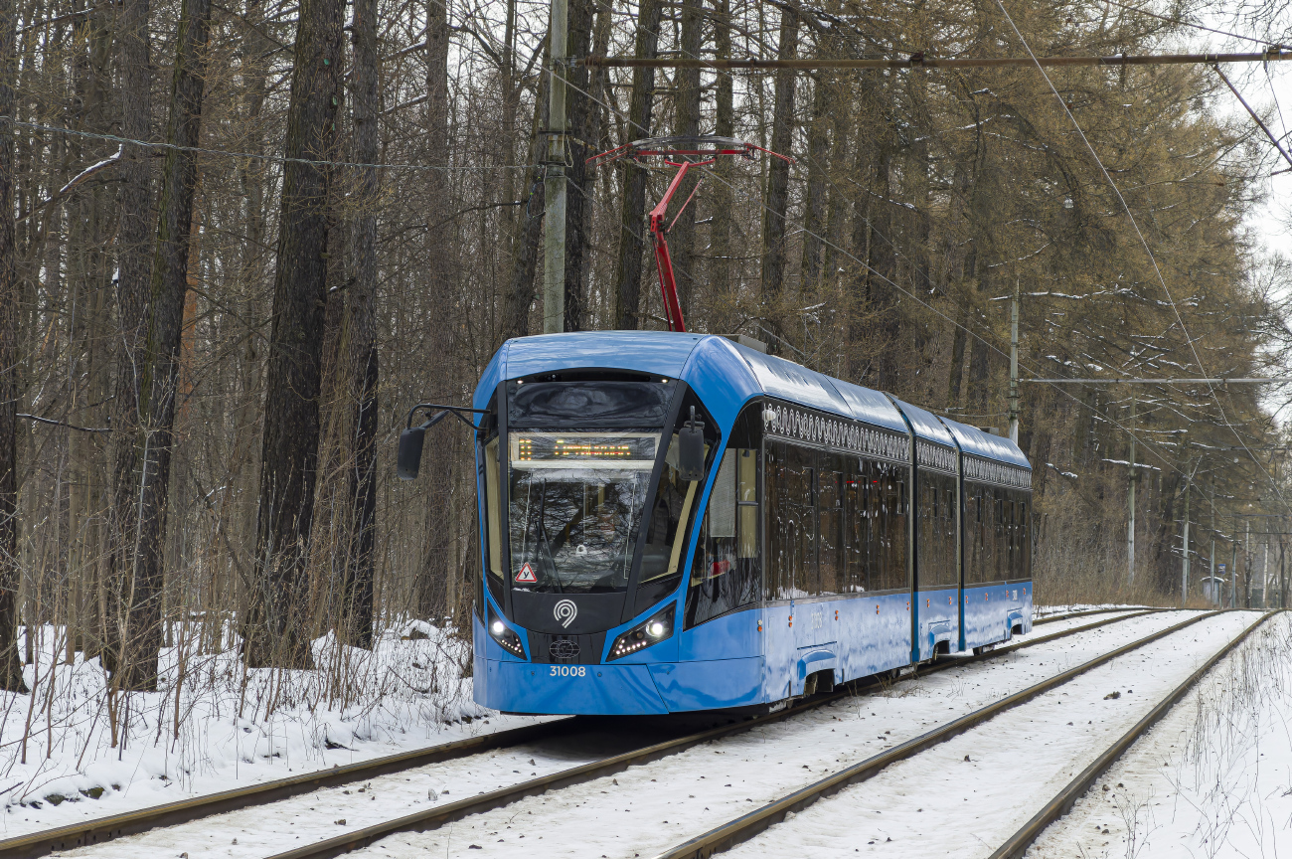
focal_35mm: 82
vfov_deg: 16.5
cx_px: 646
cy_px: 430
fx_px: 2958
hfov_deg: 24.6
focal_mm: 55
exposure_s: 1/640
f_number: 5.6
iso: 800
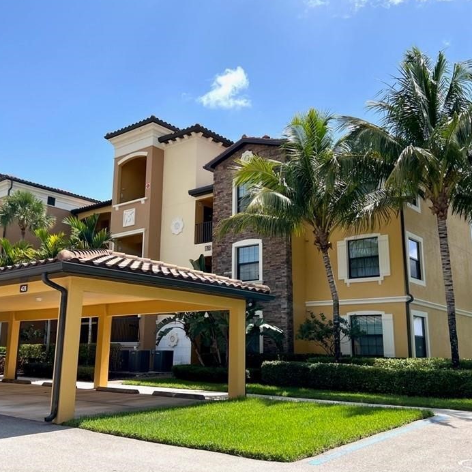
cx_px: 221
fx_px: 525
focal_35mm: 34
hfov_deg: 48.4
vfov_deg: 48.5
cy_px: 237
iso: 50
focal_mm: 5.7
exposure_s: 1/3356
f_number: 1.5
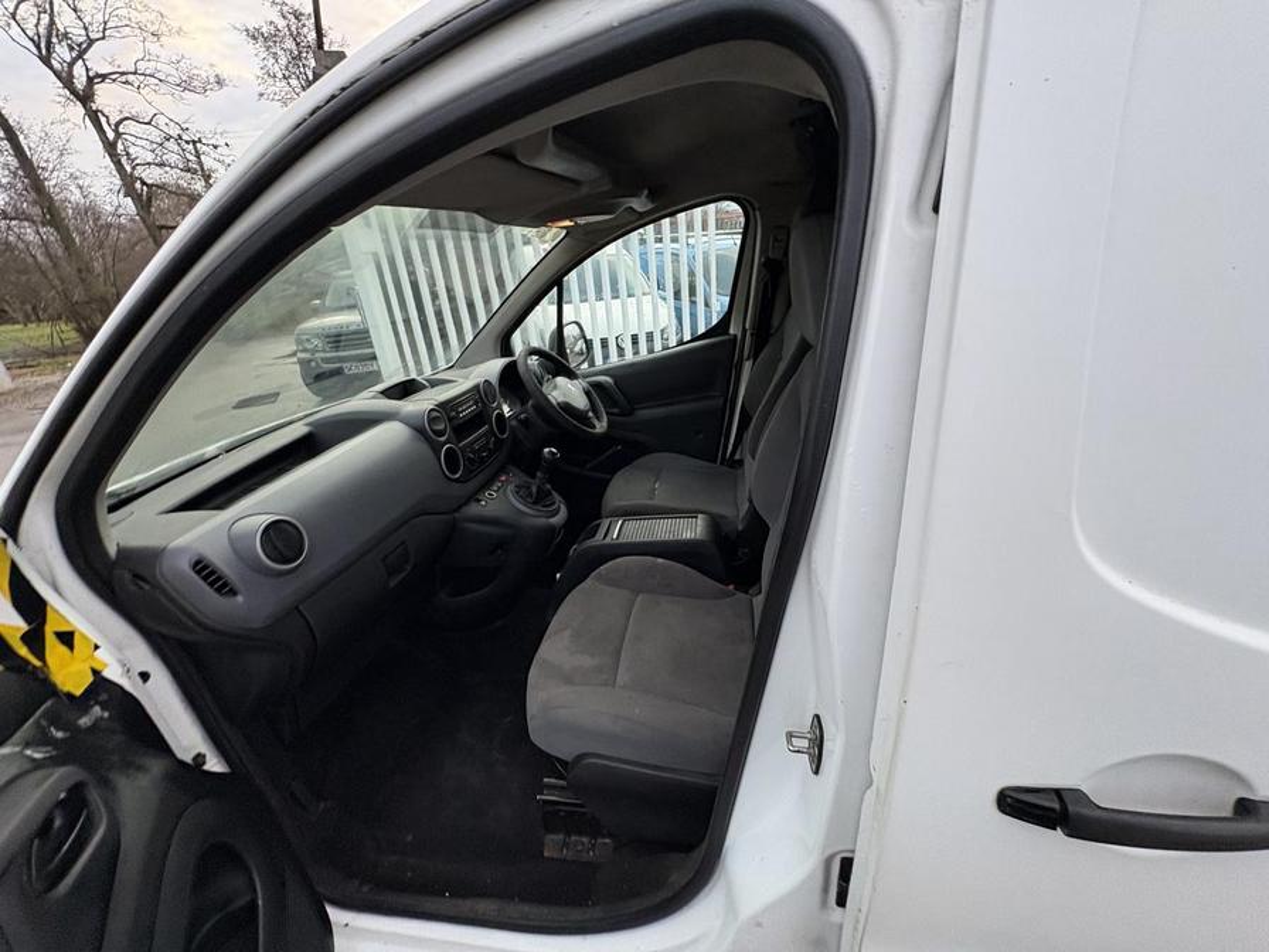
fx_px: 513
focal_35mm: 14
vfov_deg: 85.7
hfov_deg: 102.1
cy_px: 476
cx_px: 634
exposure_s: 1/99
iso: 125
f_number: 2.2
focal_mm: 2.22
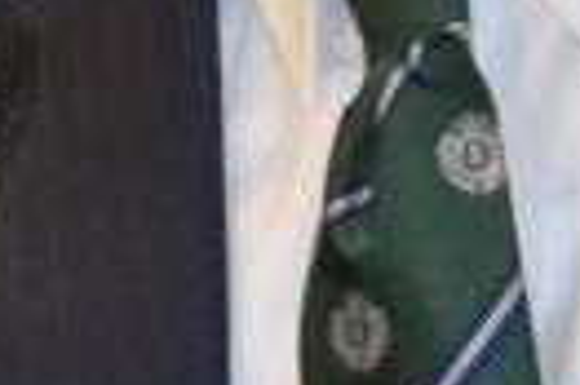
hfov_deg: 2.1
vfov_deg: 1.4
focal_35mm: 996
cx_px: 363
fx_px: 16025
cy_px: -100
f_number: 5.6
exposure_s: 1/60
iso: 3200
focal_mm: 85
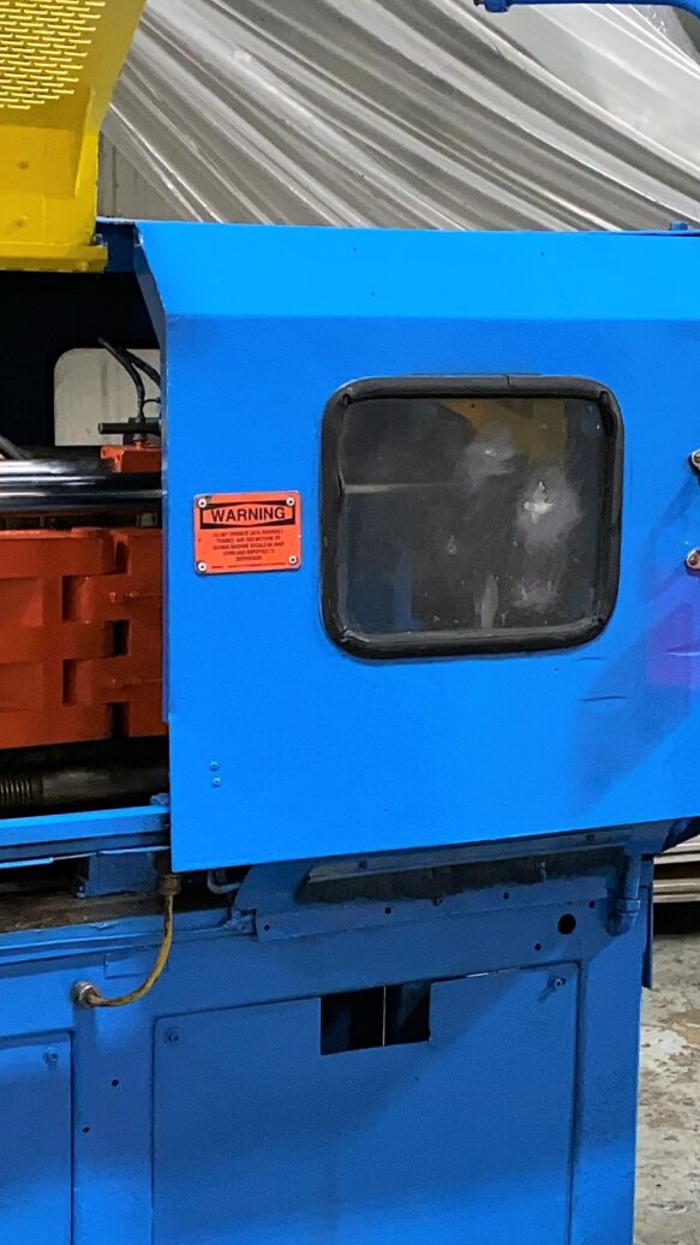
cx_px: 461
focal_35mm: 70
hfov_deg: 17.2
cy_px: 717
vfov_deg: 30.1
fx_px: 2309
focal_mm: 4.25
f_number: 1.8
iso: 80
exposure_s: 1/17
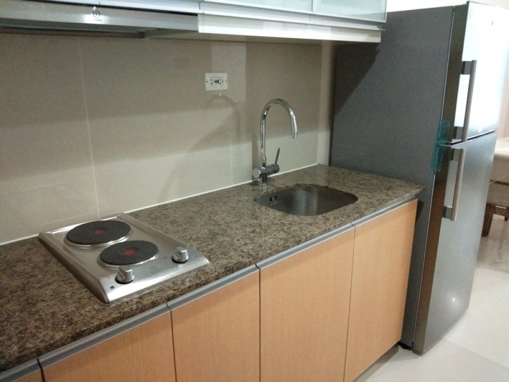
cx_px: 254
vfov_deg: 45.4
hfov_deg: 58.4
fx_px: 456
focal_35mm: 31
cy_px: 191
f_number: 2
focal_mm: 3.69
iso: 800
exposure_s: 1/14.3
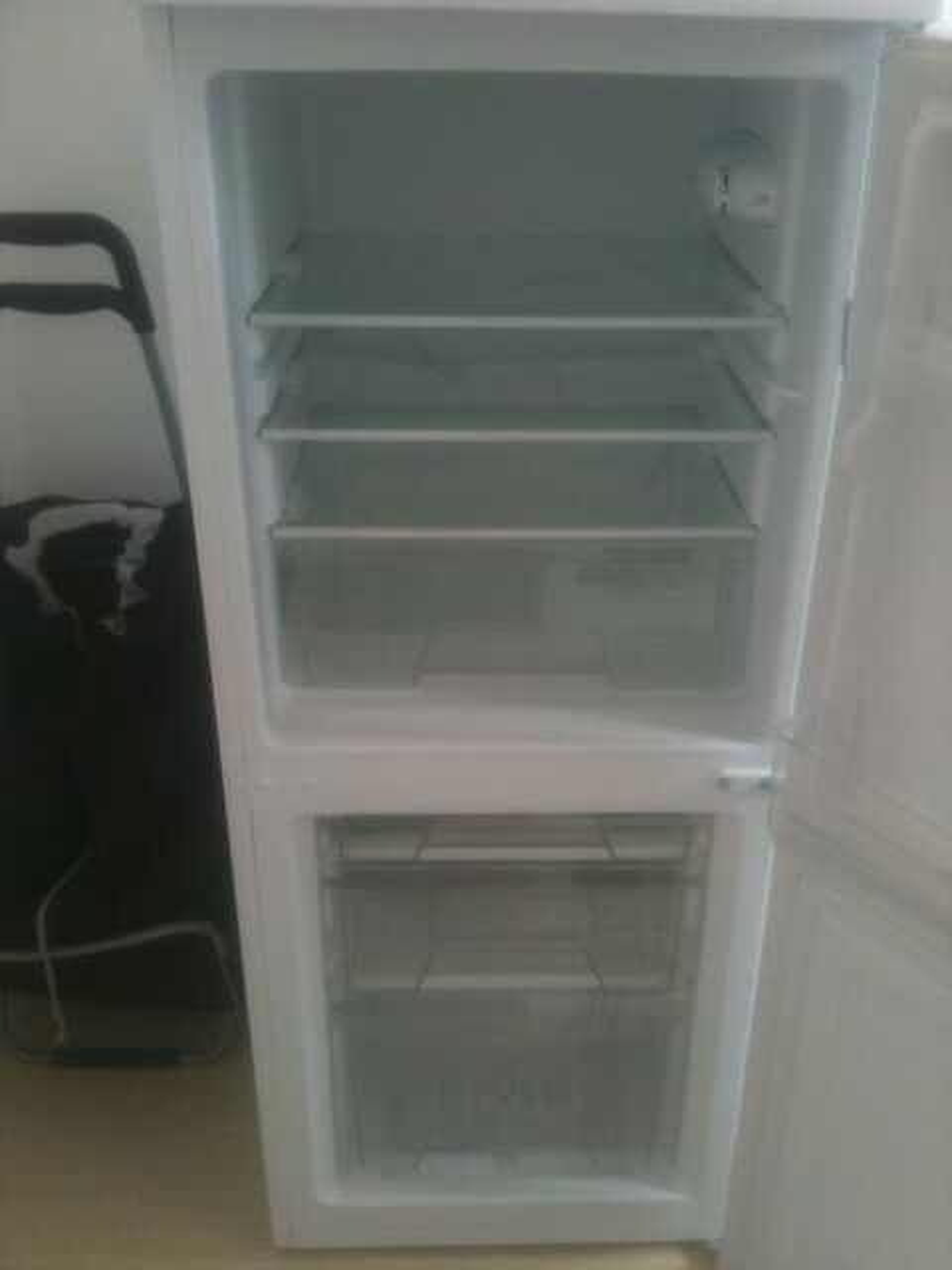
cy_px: 635
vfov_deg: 52.6
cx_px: 476
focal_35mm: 35
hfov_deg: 40.7
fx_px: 1283
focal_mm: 3.85
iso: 64
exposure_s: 1/20
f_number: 2.8
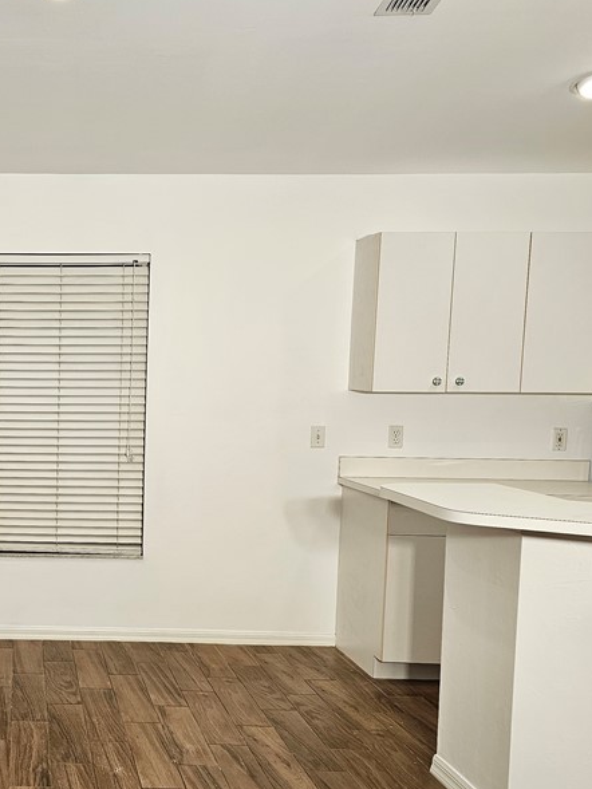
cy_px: 453
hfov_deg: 32.8
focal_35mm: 40
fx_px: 912
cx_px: -12
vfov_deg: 46.6
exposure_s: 1/120
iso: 125
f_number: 1.7
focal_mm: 6.3
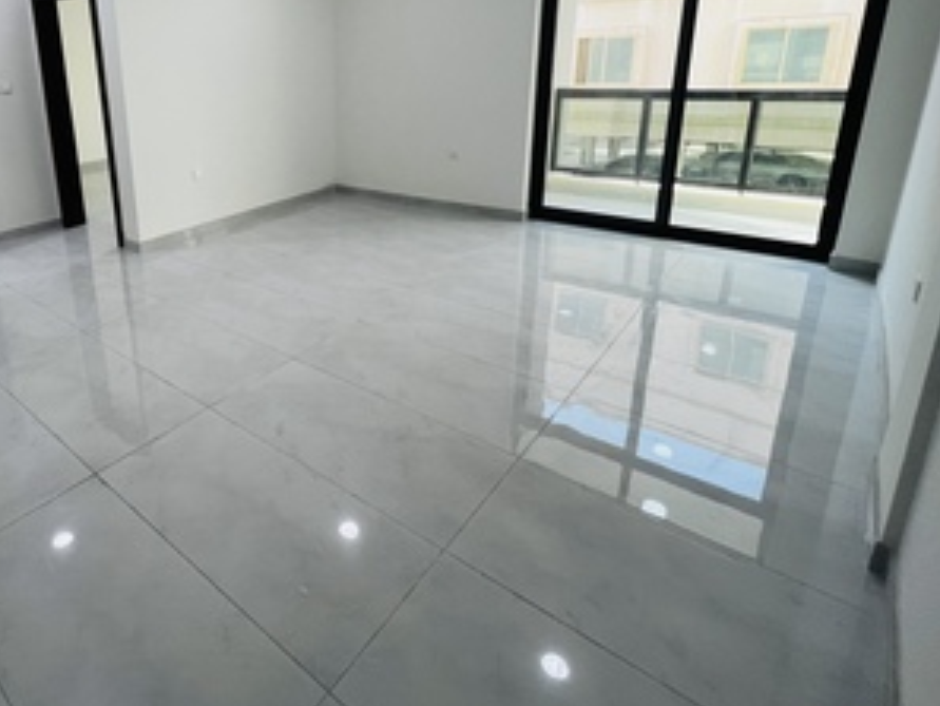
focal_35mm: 20
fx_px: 543
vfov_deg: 63.4
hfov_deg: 76.4
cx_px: 248
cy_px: 207
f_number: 1.8
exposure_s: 1/100
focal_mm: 1.57
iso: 80
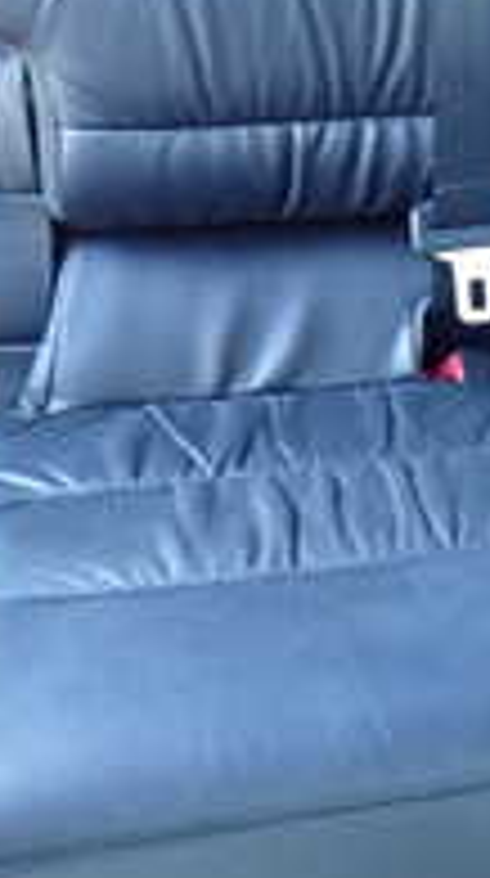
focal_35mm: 84
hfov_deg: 14.1
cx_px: 517
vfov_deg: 25.0
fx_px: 1950
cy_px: 194
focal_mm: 4.5
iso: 400
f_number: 2
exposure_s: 1/30
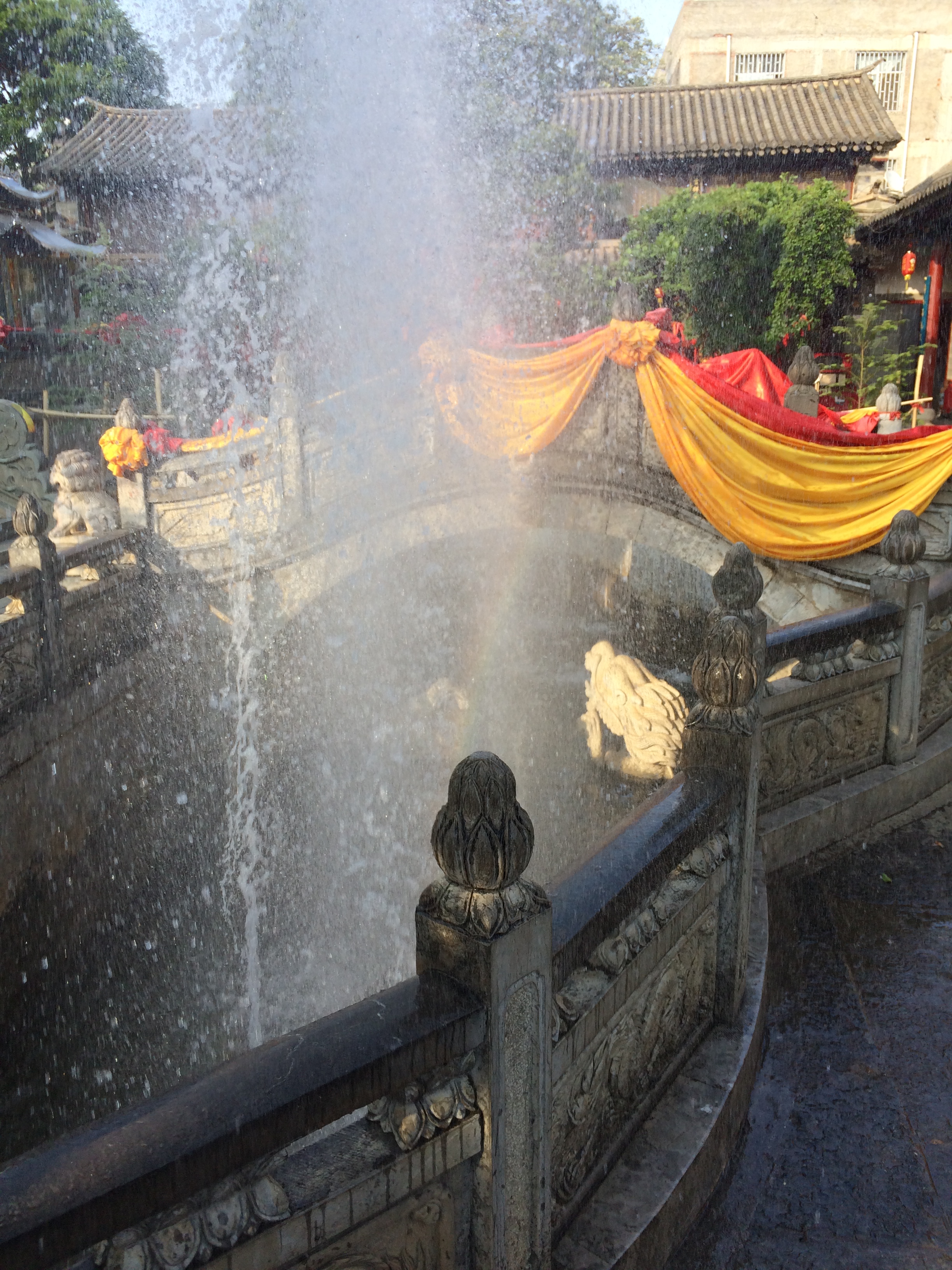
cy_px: 635
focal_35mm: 29
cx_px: 476
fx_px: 1063
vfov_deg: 61.7
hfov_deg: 48.2
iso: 32
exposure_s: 1/406
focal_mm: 4.15
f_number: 2.2
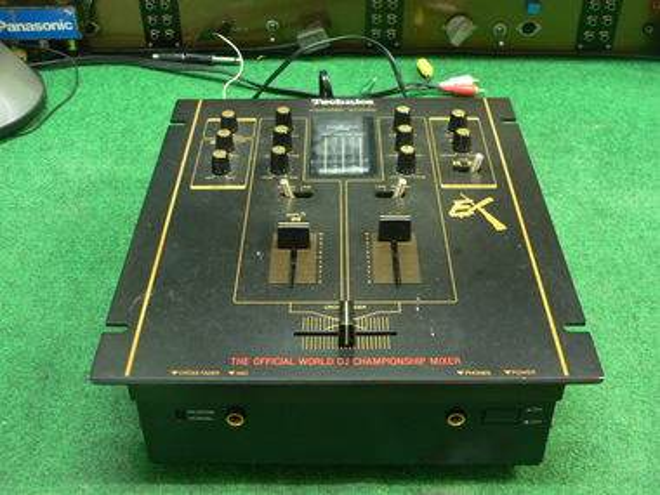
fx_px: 820
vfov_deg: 33.6
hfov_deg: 43.9
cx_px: 330
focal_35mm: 43
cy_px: 248
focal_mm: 7.1
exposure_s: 1/4
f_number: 2.8
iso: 200
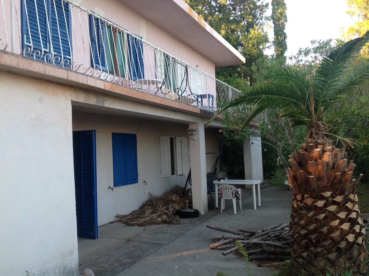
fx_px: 373
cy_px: 138
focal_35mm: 35
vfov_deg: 40.6
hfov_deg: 52.7
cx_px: 184
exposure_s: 1/120
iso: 50
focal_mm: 4.28
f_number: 2.4
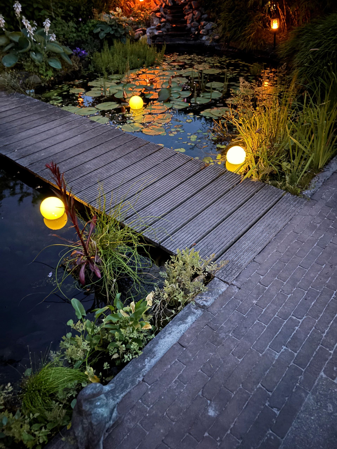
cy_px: 224
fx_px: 337
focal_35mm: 26
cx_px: 168
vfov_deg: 67.3
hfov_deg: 53.1
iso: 2000
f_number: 1.6
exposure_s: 1/2
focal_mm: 5.96
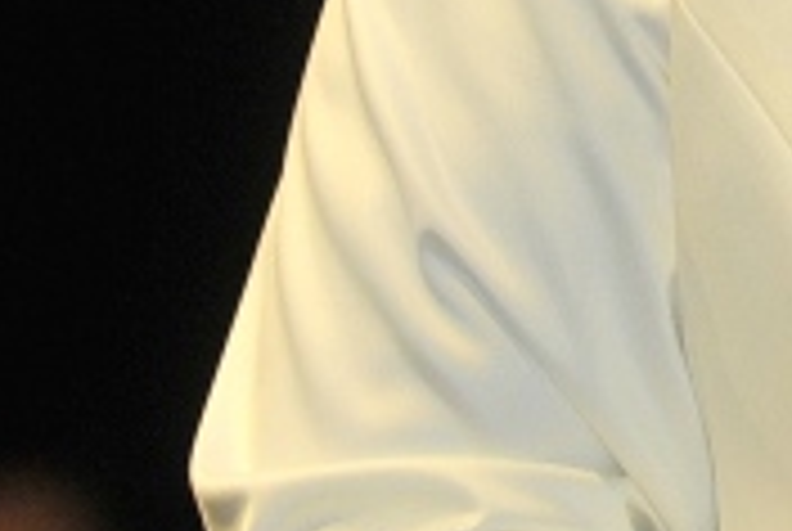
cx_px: 2106
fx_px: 13112
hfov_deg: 3.4
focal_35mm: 595
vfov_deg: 2.3
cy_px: -178
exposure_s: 1/160
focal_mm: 70
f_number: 2.8
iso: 400
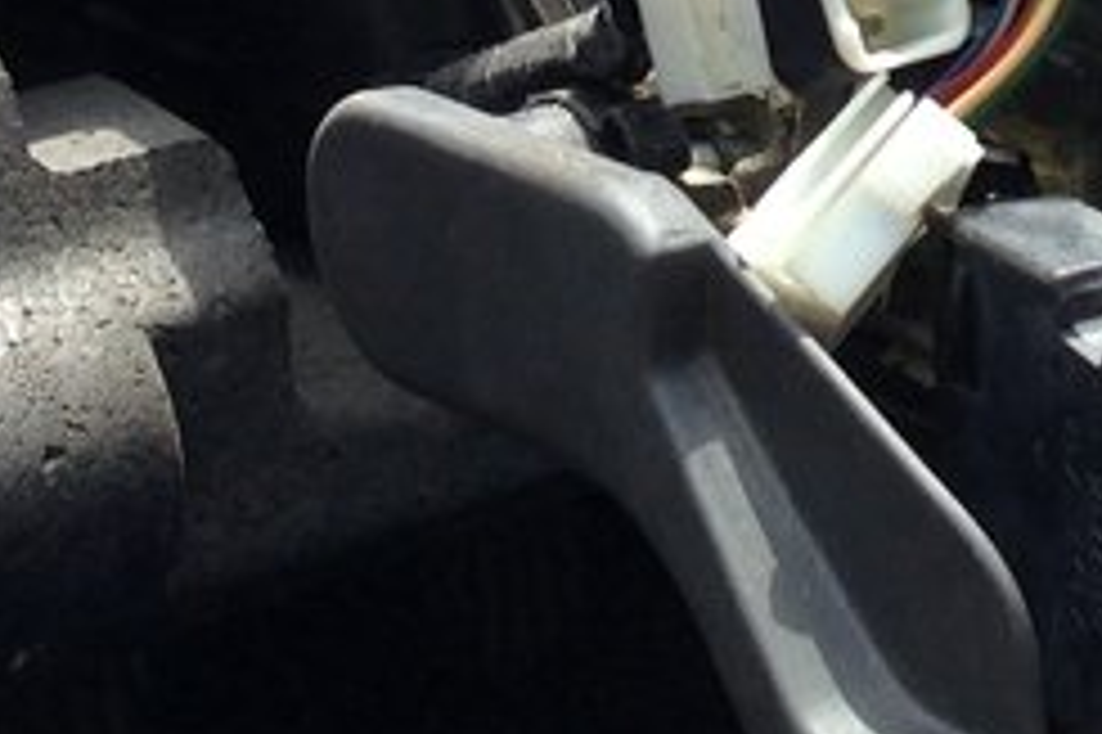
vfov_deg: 7.7
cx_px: 1174
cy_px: -860
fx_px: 5139
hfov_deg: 12.1
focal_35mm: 168
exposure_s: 1/299
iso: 50
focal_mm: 4.13
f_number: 2.4
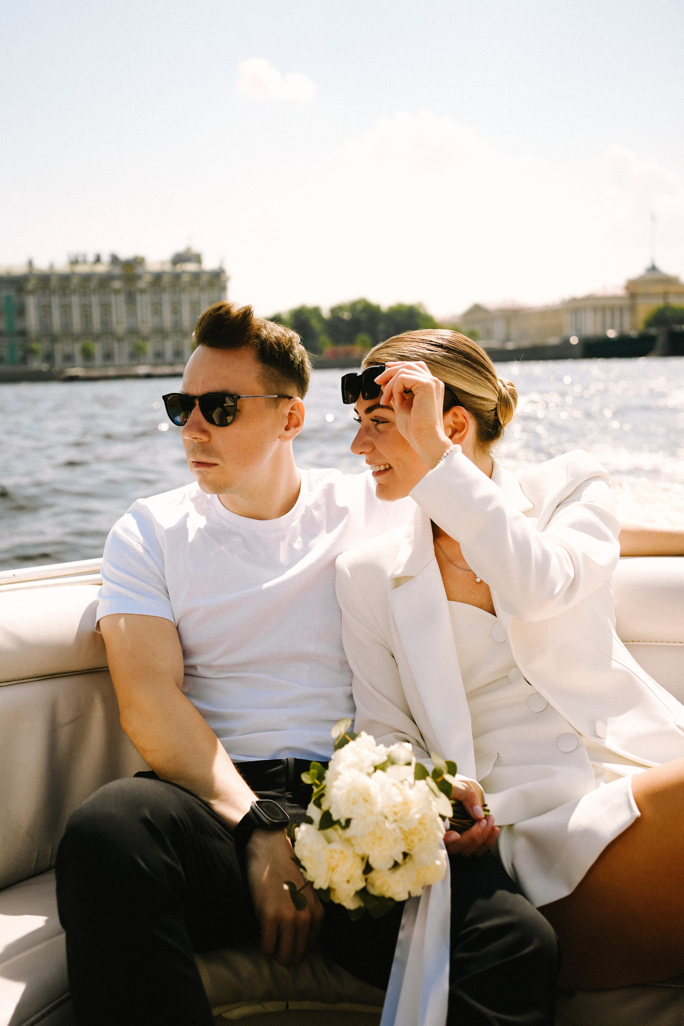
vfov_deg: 54.4
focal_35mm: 35
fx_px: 997
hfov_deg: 37.9
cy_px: 513
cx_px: 342
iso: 80
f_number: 3.2
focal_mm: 35
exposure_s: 1/1600
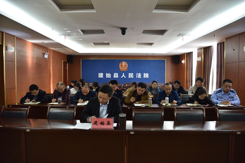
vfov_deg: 53.1
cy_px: 82
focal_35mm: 24
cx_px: 122
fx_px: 163
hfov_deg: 73.7
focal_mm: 24
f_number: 4
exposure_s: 1/60
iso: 800
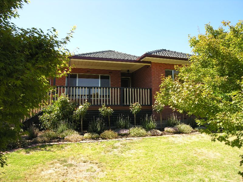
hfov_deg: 71.6
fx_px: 168
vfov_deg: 56.8
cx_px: 122
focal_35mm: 24
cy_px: 91
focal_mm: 6.1
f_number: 4.5
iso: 50
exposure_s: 1/132
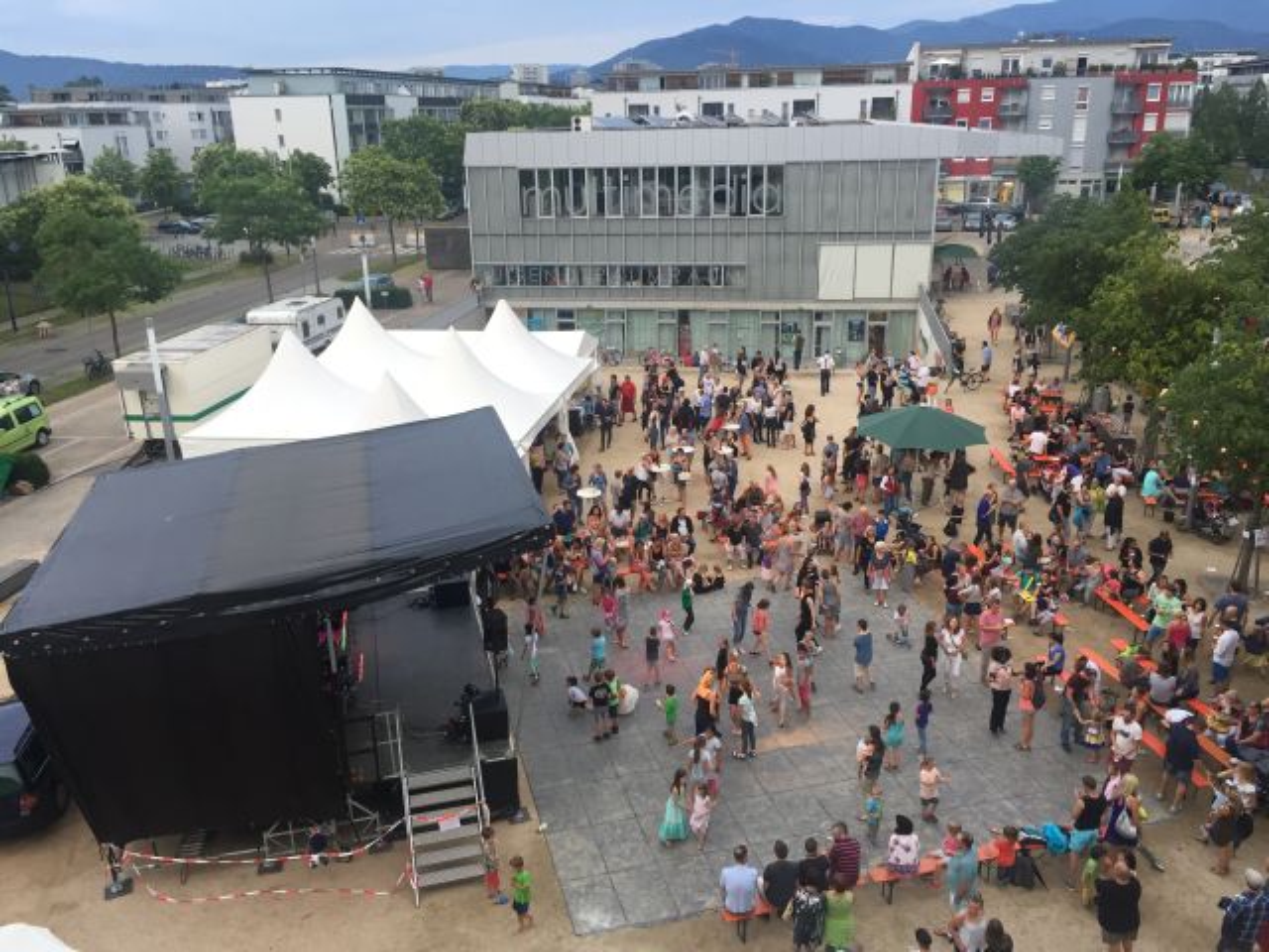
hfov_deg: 61.7
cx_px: 634
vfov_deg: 48.2
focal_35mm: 29
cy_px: 476
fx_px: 1063
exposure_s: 1/33
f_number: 2.2
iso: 32
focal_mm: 4.15
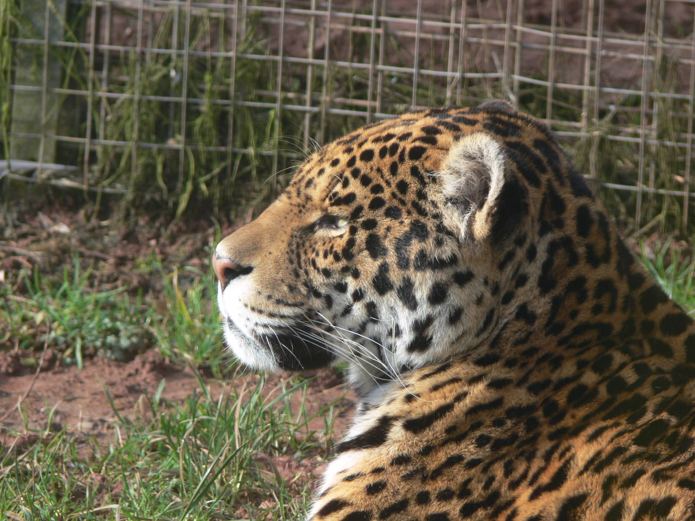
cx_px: 348
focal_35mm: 420
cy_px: 260
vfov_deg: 3.5
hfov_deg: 4.7
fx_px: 8433
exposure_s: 1/100
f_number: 5
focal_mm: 88.8
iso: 80
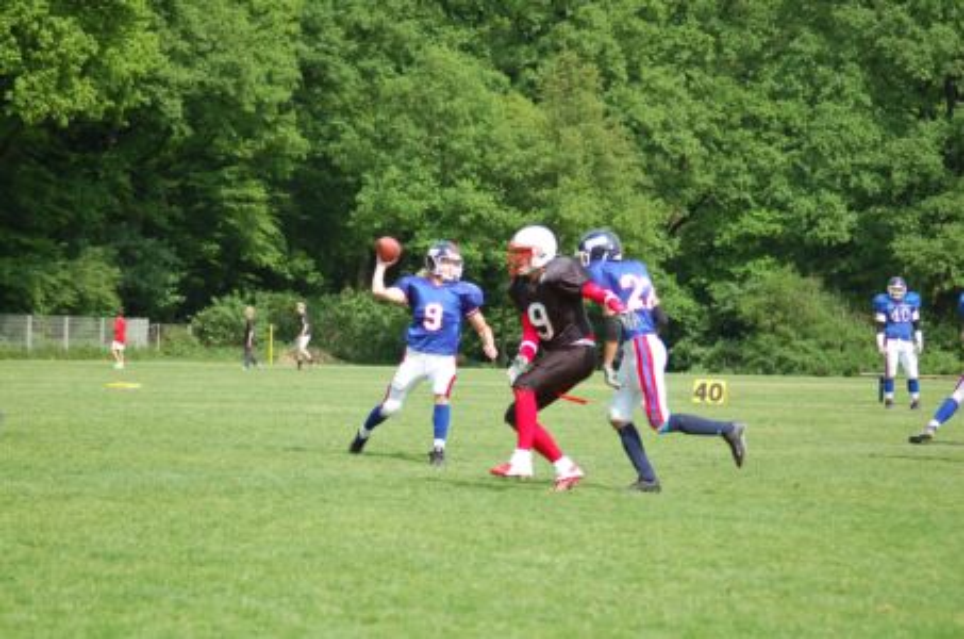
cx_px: 482
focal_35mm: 150
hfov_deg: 13.7
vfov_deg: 9.1
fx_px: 4008
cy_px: 320
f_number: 4.2
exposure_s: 1/1000
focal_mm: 100
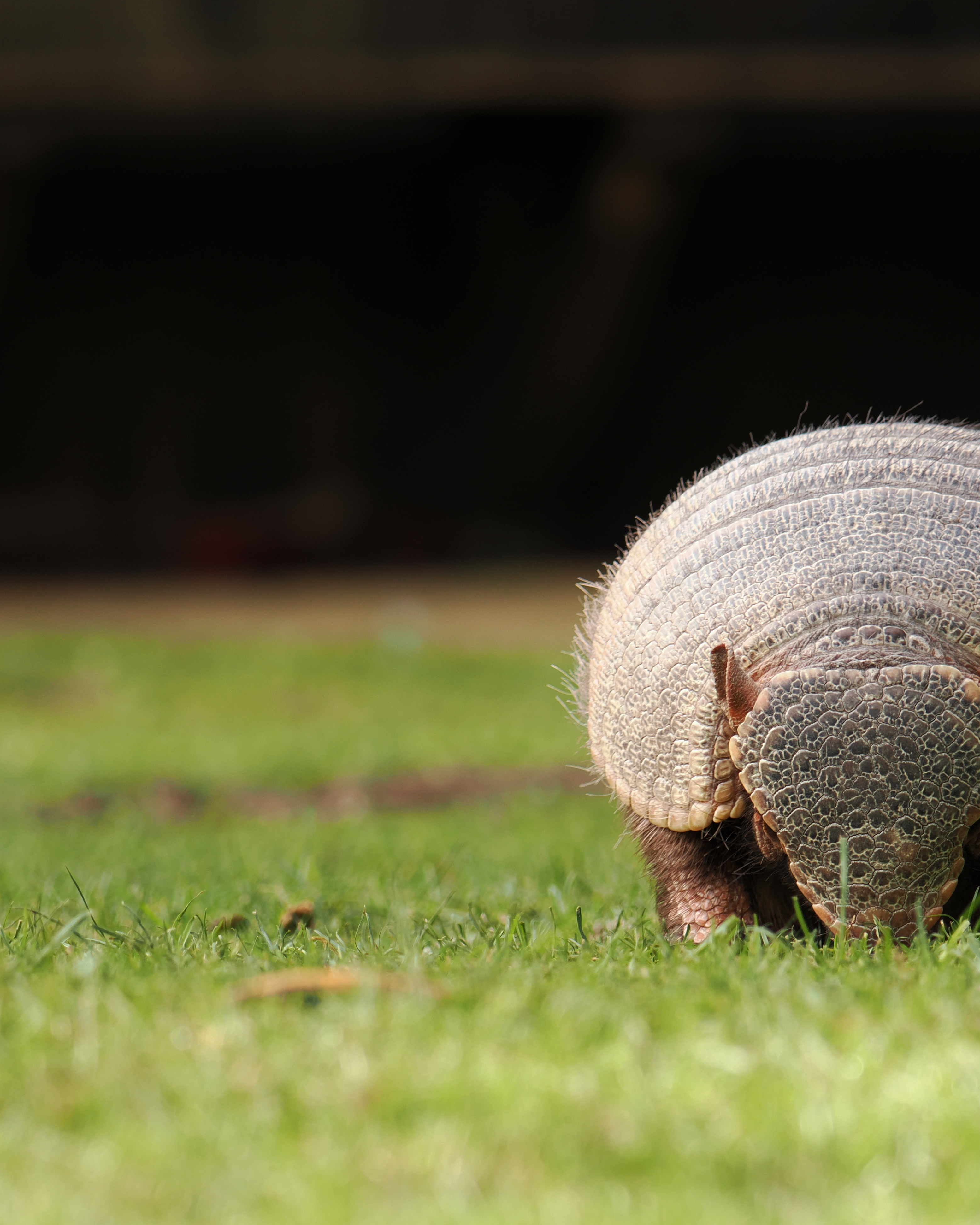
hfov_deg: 4.0
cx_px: 625
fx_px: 14175
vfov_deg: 4.9
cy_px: 612
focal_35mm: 391
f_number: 5
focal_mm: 150
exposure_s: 1/160
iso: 250
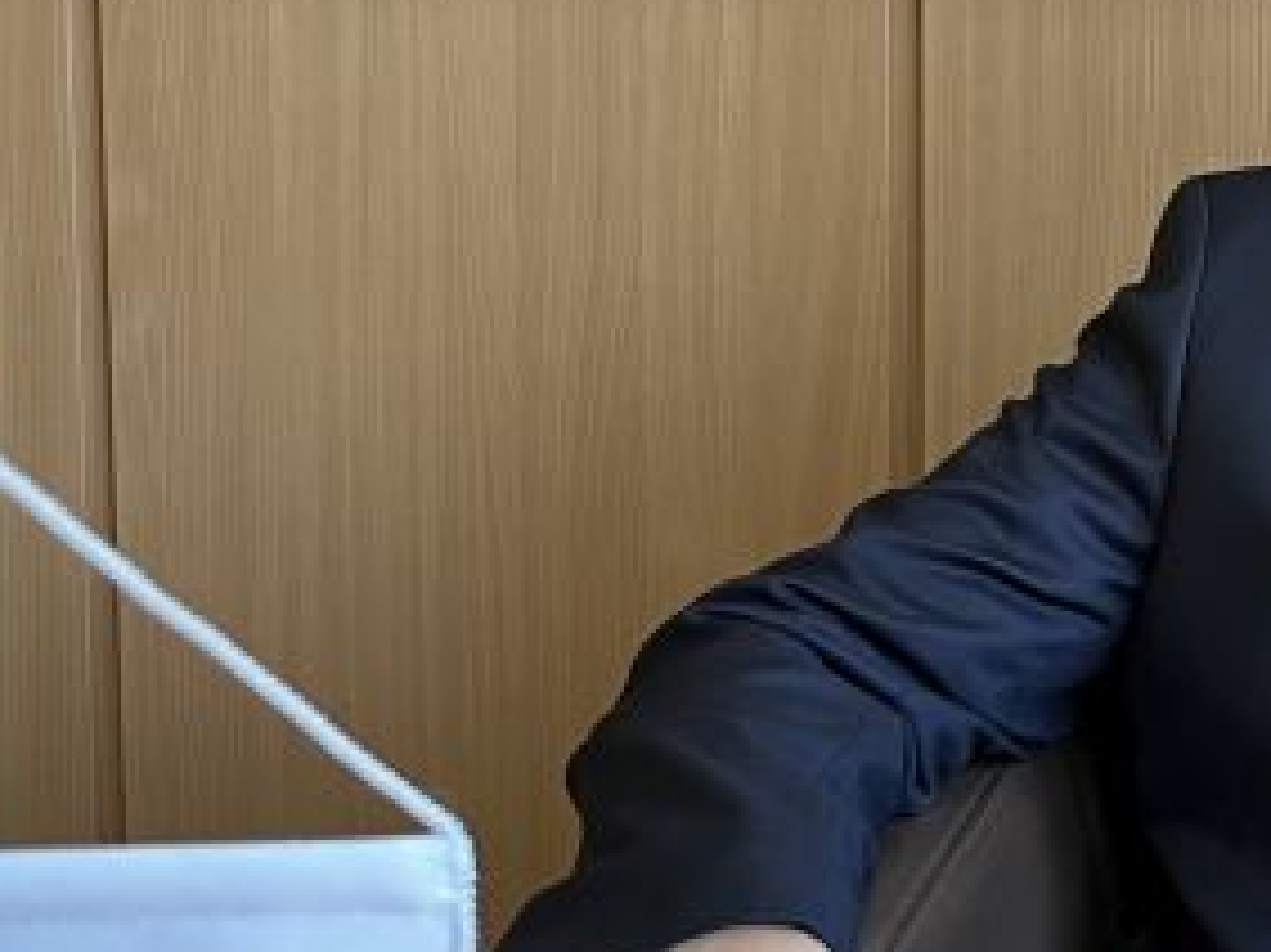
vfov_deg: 16.0
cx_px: 1415
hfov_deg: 20.3
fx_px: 3377
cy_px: 611
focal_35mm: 92
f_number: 1.6
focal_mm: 5.1
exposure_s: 1/82
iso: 125
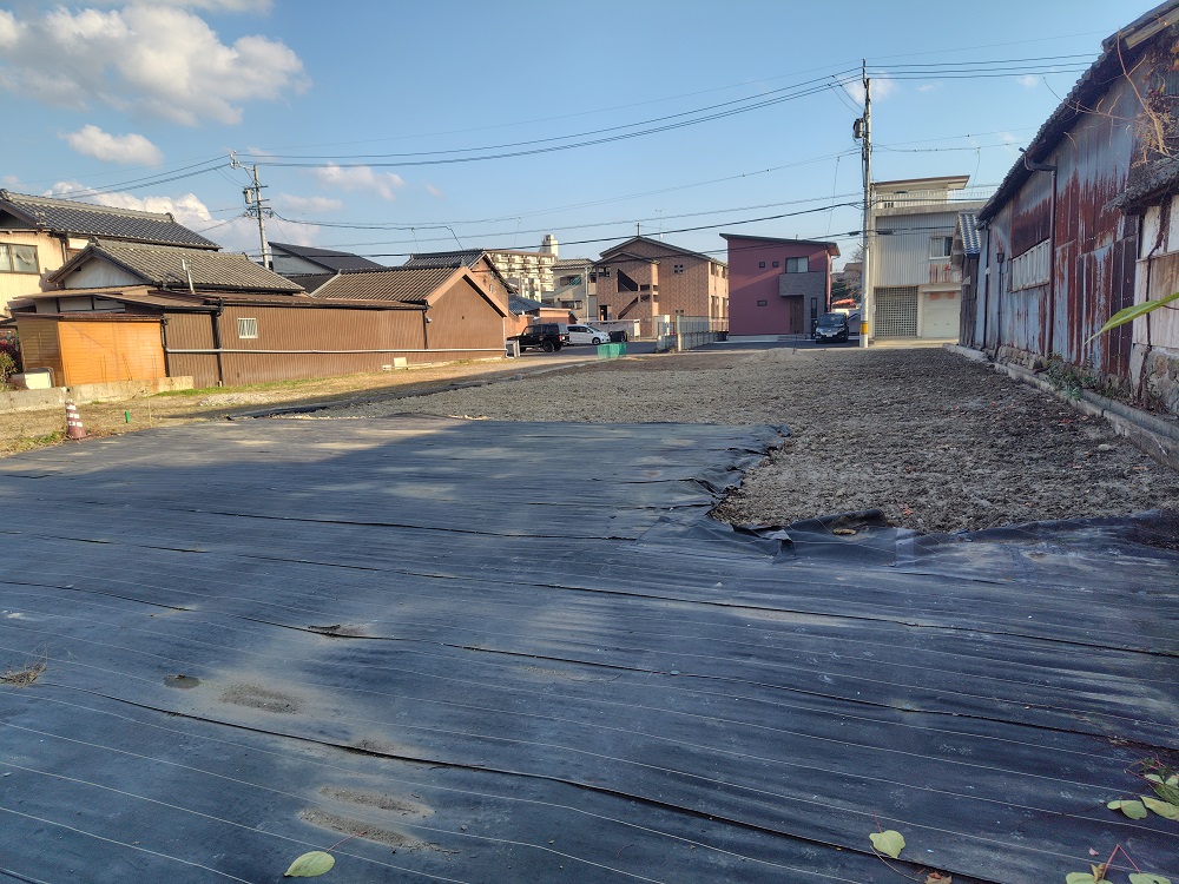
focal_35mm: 23
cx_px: 590
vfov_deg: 58.9
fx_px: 783
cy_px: 442
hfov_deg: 73.9
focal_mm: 5.6
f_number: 1.9
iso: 50
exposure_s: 1/660
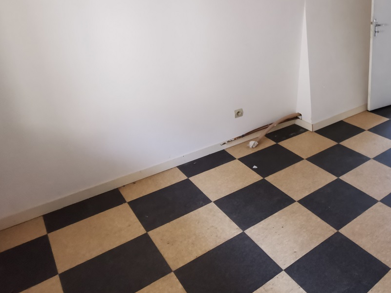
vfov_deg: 45.3
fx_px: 339
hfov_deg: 52.8
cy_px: 77
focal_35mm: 30
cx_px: 350
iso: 400
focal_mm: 2.35
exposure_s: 1/25
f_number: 2.2
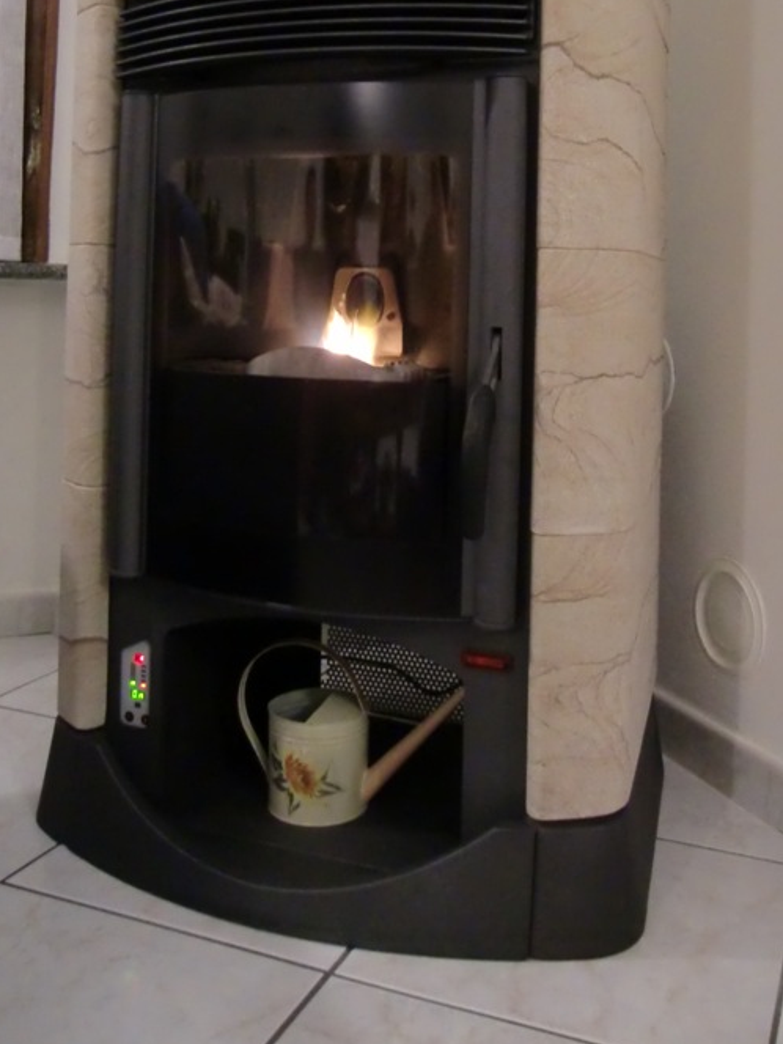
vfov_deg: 48.0
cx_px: 434
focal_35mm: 37
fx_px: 1116
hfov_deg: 38.6
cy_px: 247
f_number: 3.2
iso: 400
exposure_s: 1/8
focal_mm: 4.3
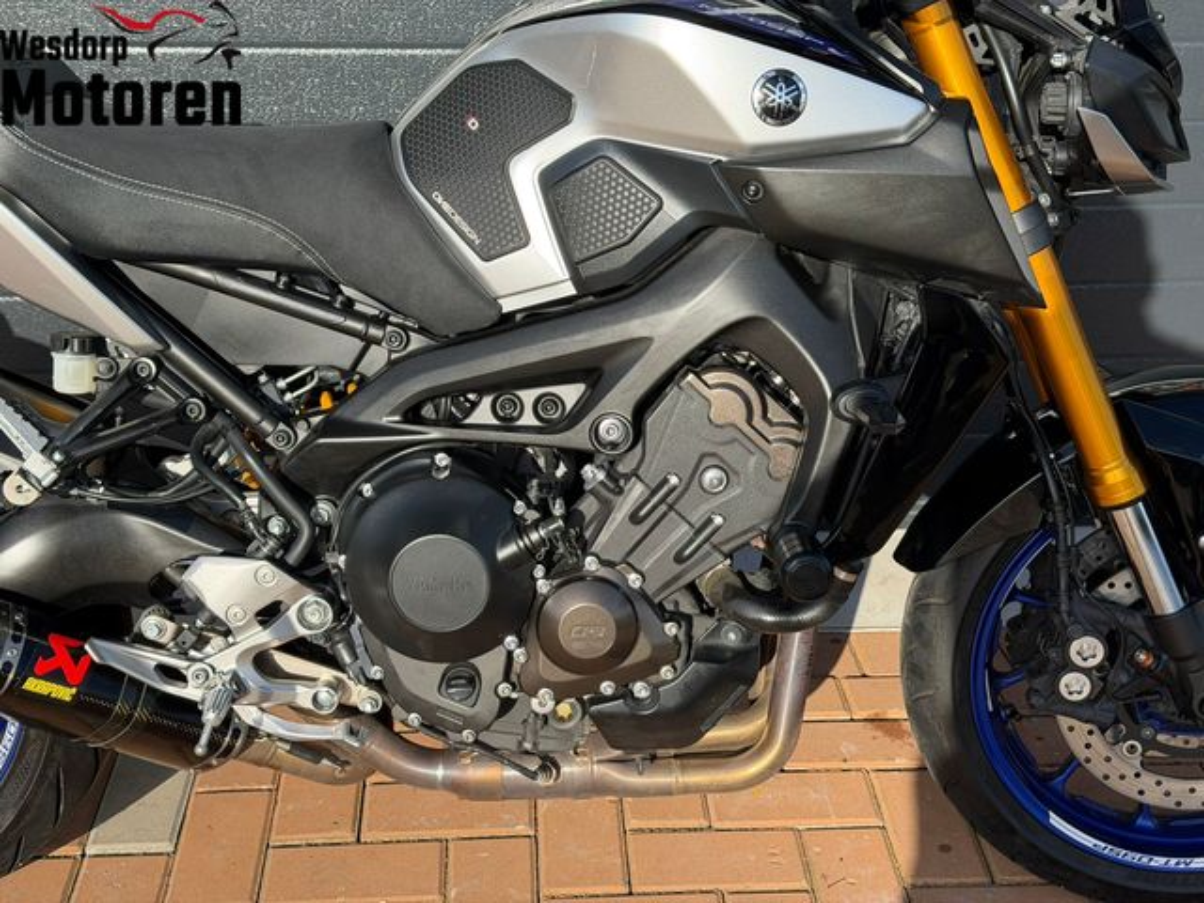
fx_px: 1670
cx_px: 602
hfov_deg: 39.7
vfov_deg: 30.3
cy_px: 452
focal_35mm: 48
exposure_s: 1/1715
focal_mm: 6.76
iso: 64
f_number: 1.78
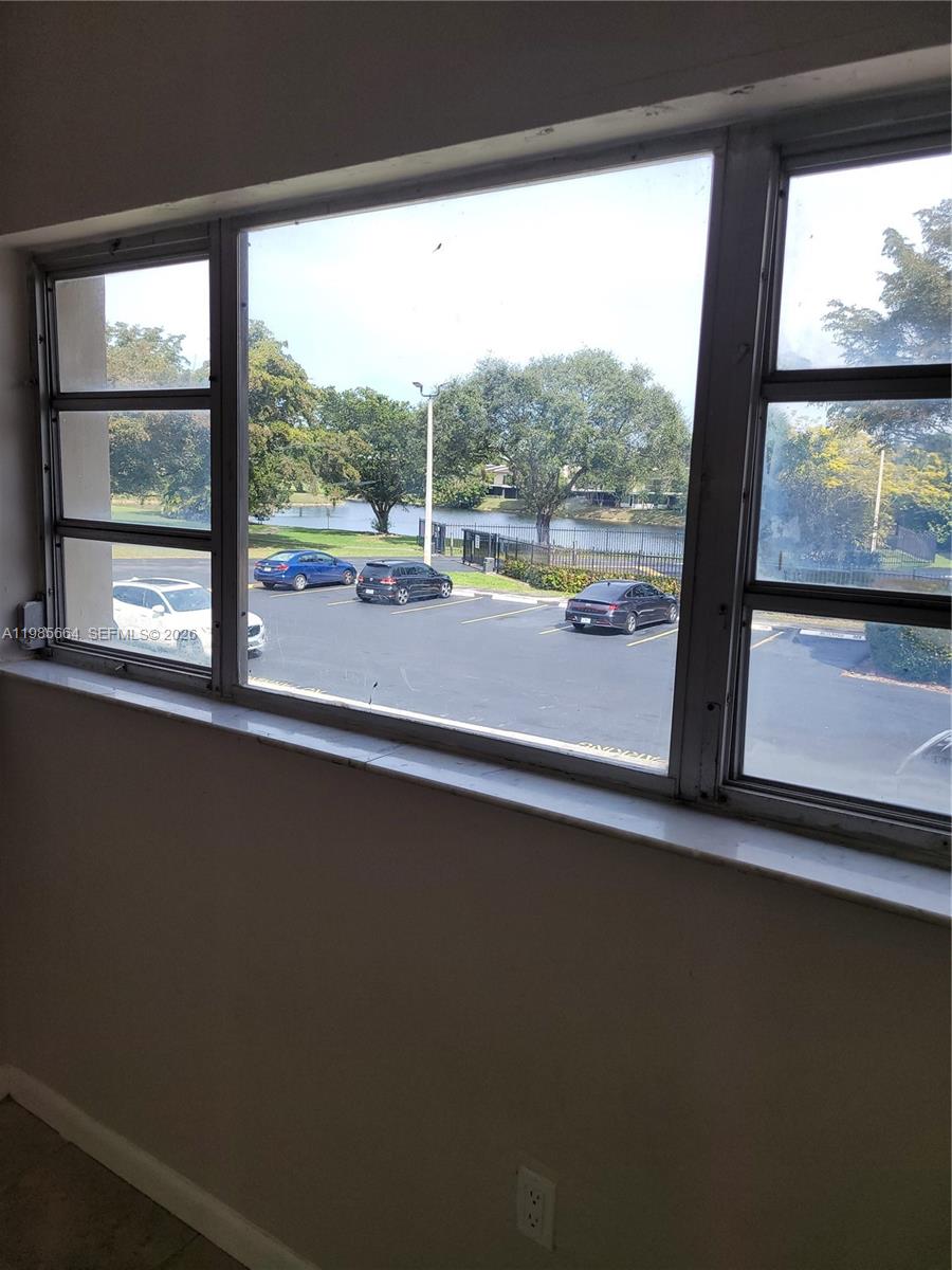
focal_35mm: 26
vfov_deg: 67.3
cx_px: 476
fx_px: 953
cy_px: 635
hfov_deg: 53.1
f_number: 1.8
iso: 40
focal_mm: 5.4
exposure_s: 1/957
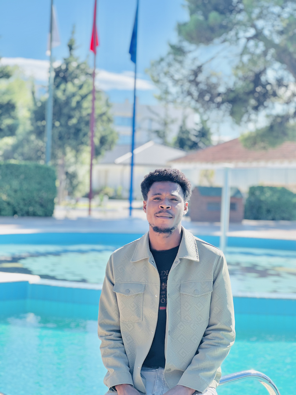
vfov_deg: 25.3
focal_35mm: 77
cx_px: 148
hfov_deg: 19.1
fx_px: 878
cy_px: 198
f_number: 2.8
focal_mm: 9
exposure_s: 1/264
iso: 25
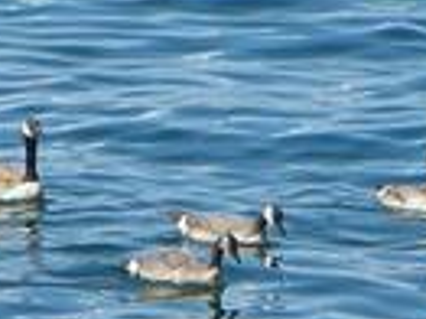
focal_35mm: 2564
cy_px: 316
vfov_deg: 0.6
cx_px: 364
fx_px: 31525
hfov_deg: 0.8
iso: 100
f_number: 4.5
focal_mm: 85.4
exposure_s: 1/640
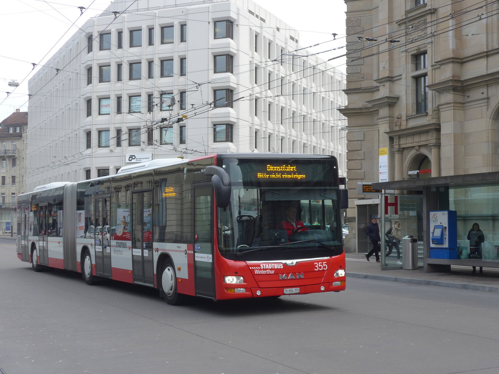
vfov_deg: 26.6
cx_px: 250
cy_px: 187
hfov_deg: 34.9
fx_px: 793
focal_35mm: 55
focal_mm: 11.3
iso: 100
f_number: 3.4
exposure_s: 1/250
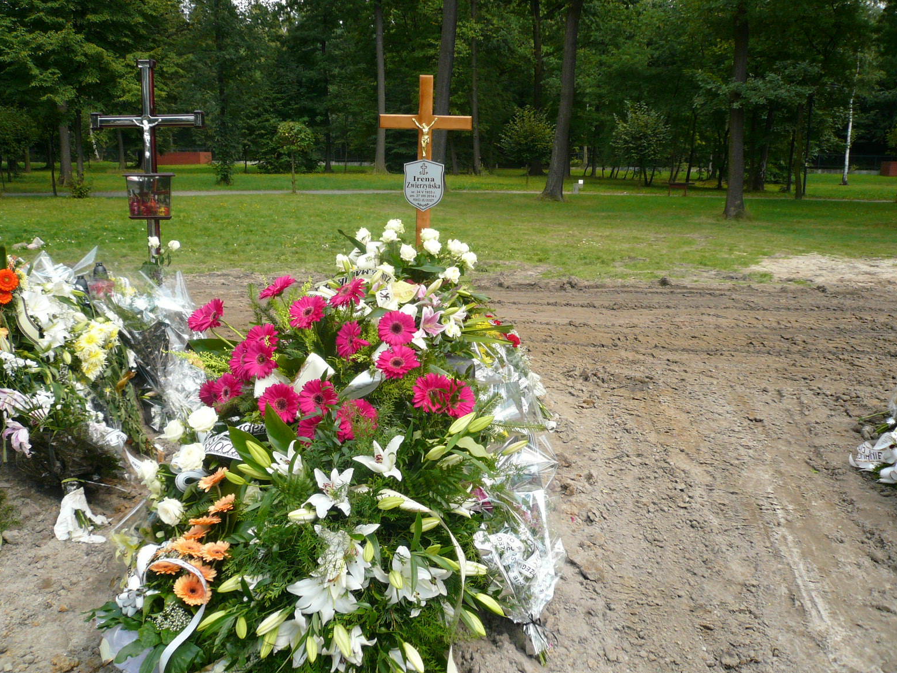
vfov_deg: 48.2
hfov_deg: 61.7
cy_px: 336
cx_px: 444
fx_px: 752
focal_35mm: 29
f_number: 2.8
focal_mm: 4.6
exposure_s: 1/320
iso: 100
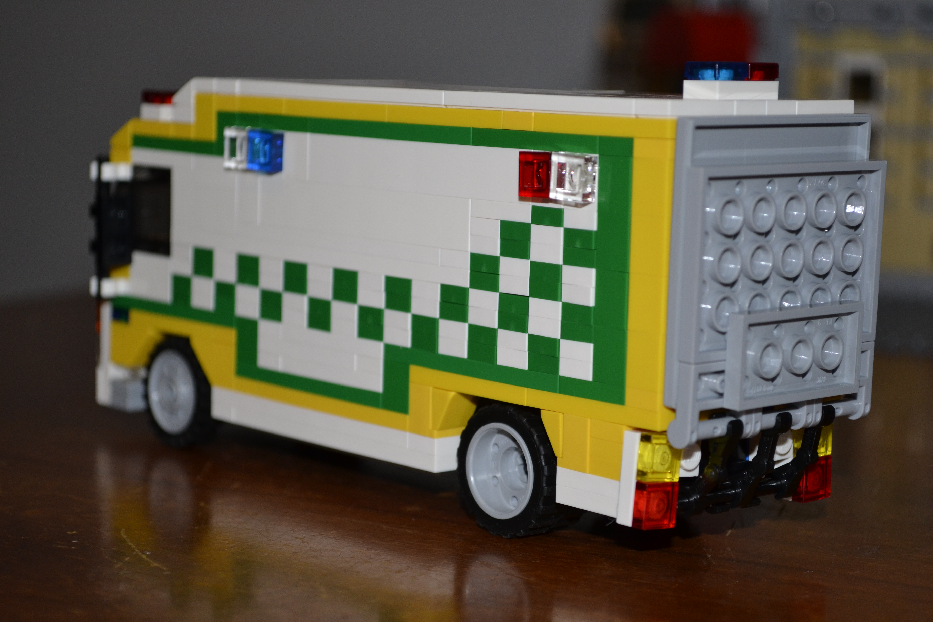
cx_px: 466
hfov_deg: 24.6
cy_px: 311
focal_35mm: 82
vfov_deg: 16.6
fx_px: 2138
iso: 800
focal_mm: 55
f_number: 5.6
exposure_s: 1/60
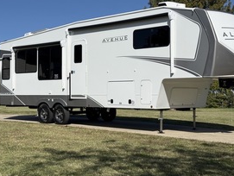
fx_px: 420
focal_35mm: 62
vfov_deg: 23.7
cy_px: 81
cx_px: 126
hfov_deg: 31.1
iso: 64
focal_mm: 6.76
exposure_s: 1/11364
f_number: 1.78
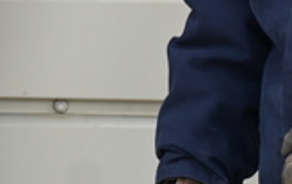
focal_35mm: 445
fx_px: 3546
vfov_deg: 2.9
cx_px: 14
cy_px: -213
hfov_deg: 4.7
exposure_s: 1/250
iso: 360
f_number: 4
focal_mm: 70
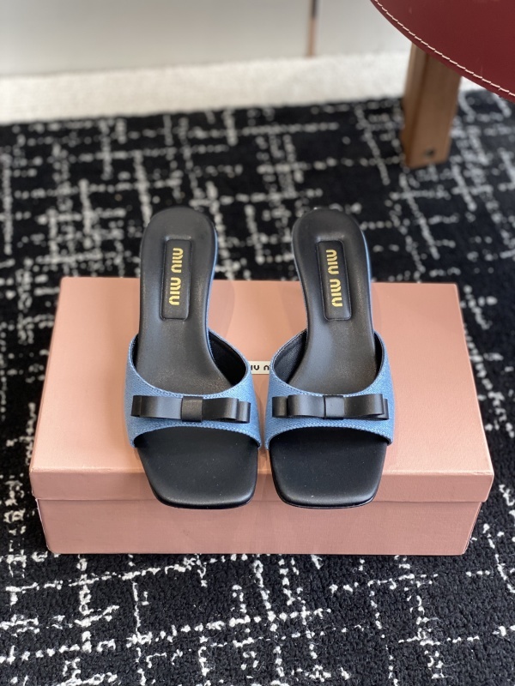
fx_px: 1032
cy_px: 343
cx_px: 258
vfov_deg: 36.8
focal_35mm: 52
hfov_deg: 28.0
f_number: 2
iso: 80
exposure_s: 1/122
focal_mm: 6
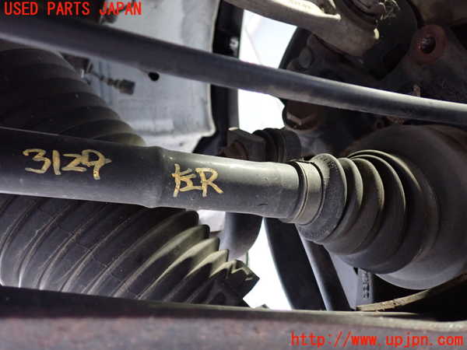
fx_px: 432
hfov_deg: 56.8
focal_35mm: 32
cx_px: 234
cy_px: 175
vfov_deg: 44.2
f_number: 2.4
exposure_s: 1/20
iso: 800
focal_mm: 5.79
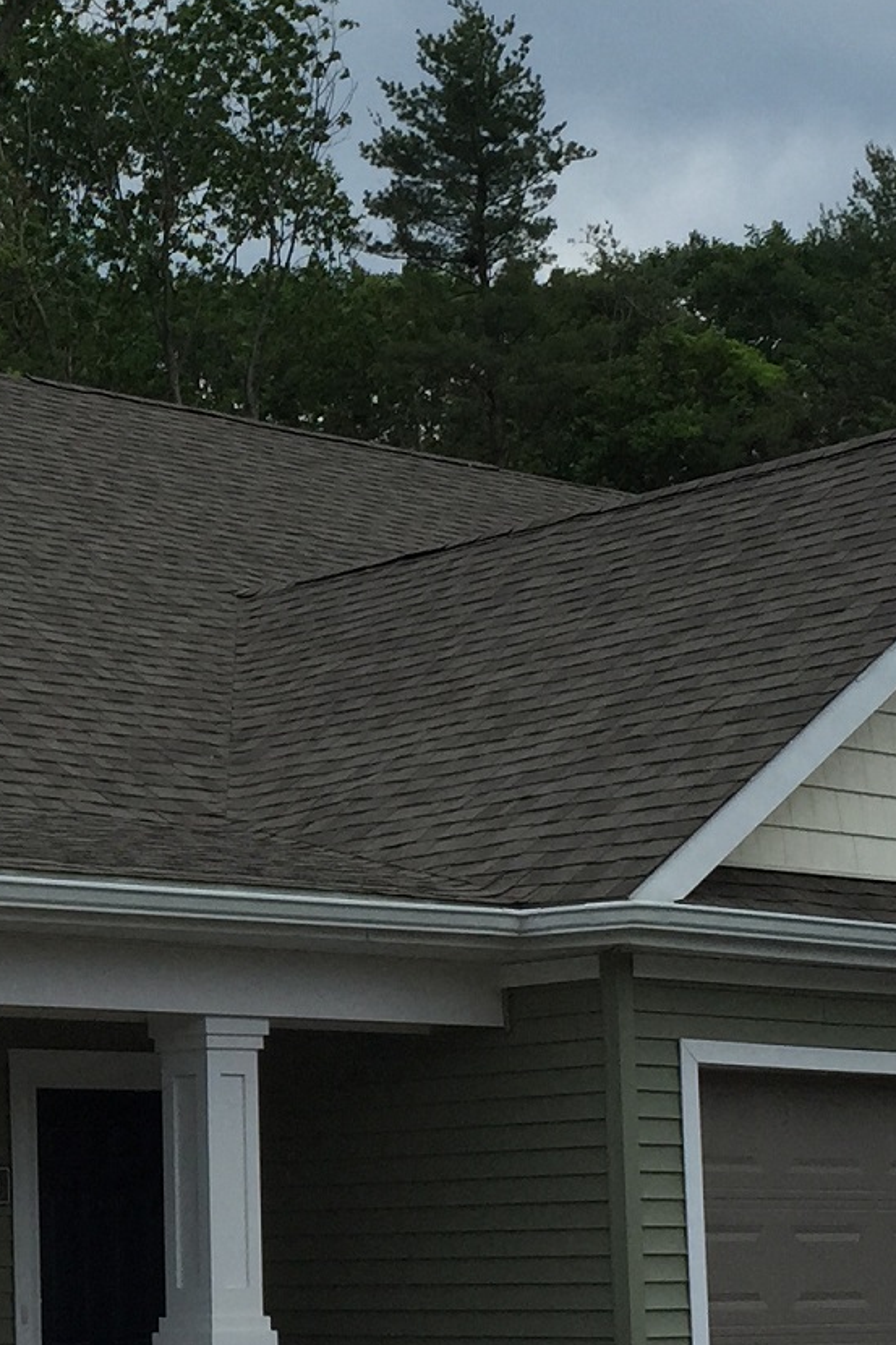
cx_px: -143
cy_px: 875
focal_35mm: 89
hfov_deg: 14.9
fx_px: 3324
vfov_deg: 22.8
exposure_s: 1/2639
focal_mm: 4.15
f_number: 2.2
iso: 32
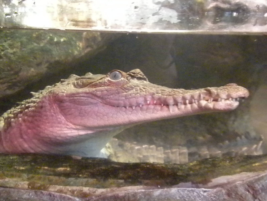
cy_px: 100
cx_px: 134
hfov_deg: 50.1
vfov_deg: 38.7
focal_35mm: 37
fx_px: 285
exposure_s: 1/12.2
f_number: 3.5
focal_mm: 6.6
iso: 3200
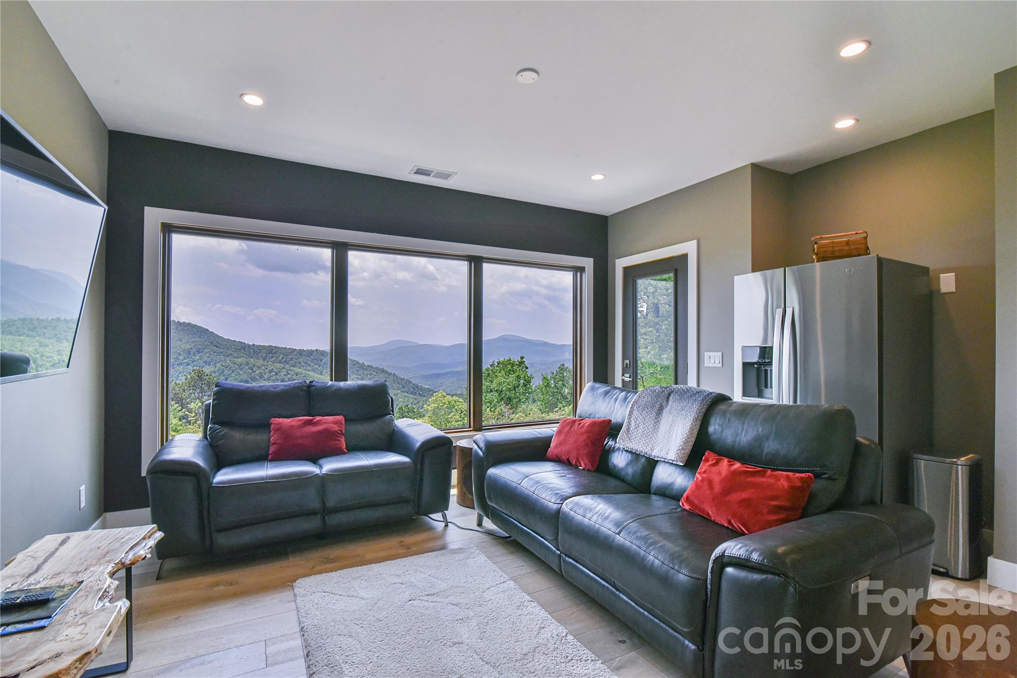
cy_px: 339
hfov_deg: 96.7
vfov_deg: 73.8
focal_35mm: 16
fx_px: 452
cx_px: 508
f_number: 13
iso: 1600
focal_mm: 16
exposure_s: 1/640
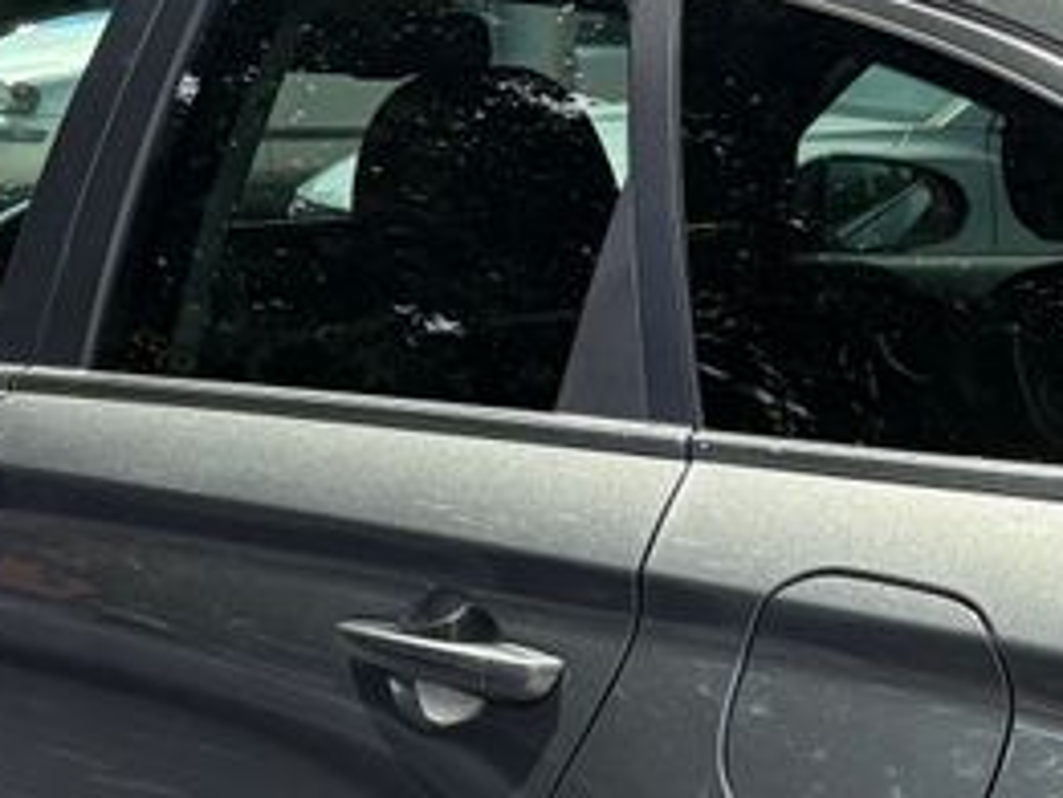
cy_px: 928
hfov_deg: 18.5
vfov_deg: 14.1
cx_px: 1177
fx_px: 3134
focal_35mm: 102
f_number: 1.6
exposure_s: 1/1135
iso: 64
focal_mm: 5.96
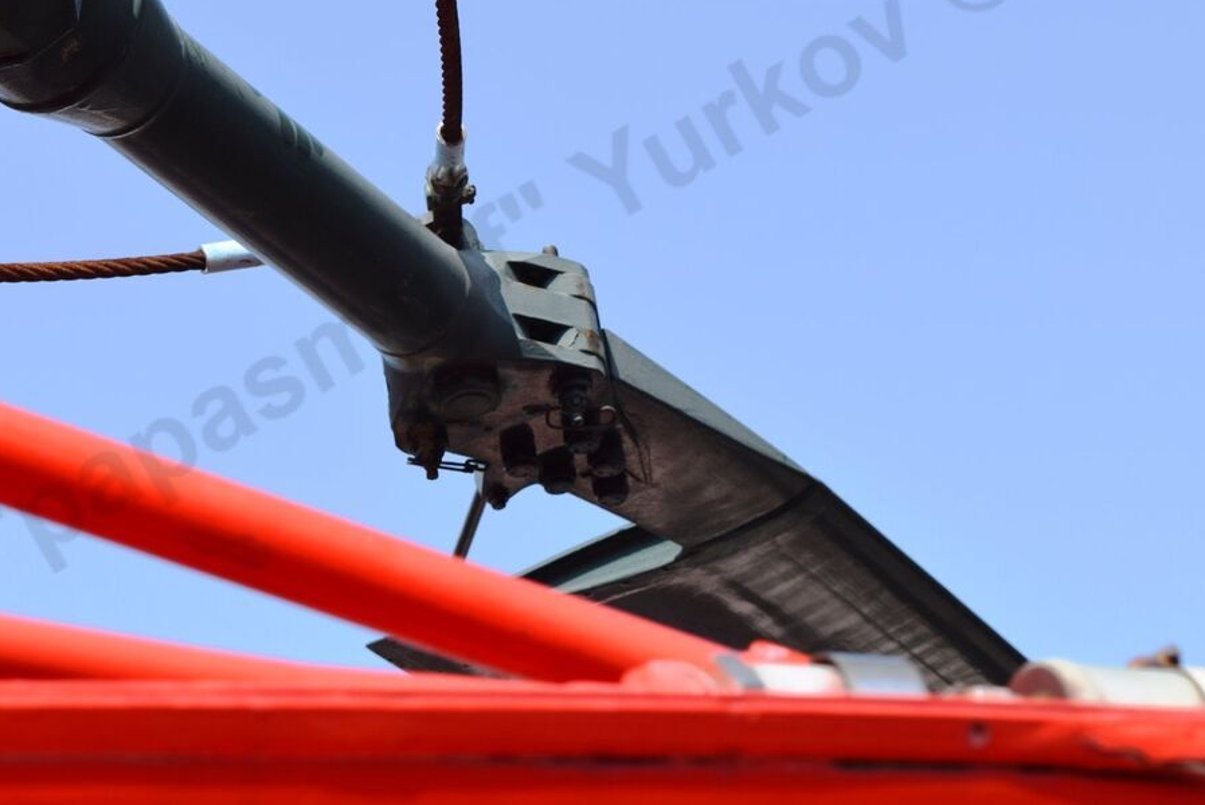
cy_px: 277
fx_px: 3942
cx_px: 447
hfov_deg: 17.4
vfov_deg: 11.6
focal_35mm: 118
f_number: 10
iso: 200
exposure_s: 1/400
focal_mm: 55
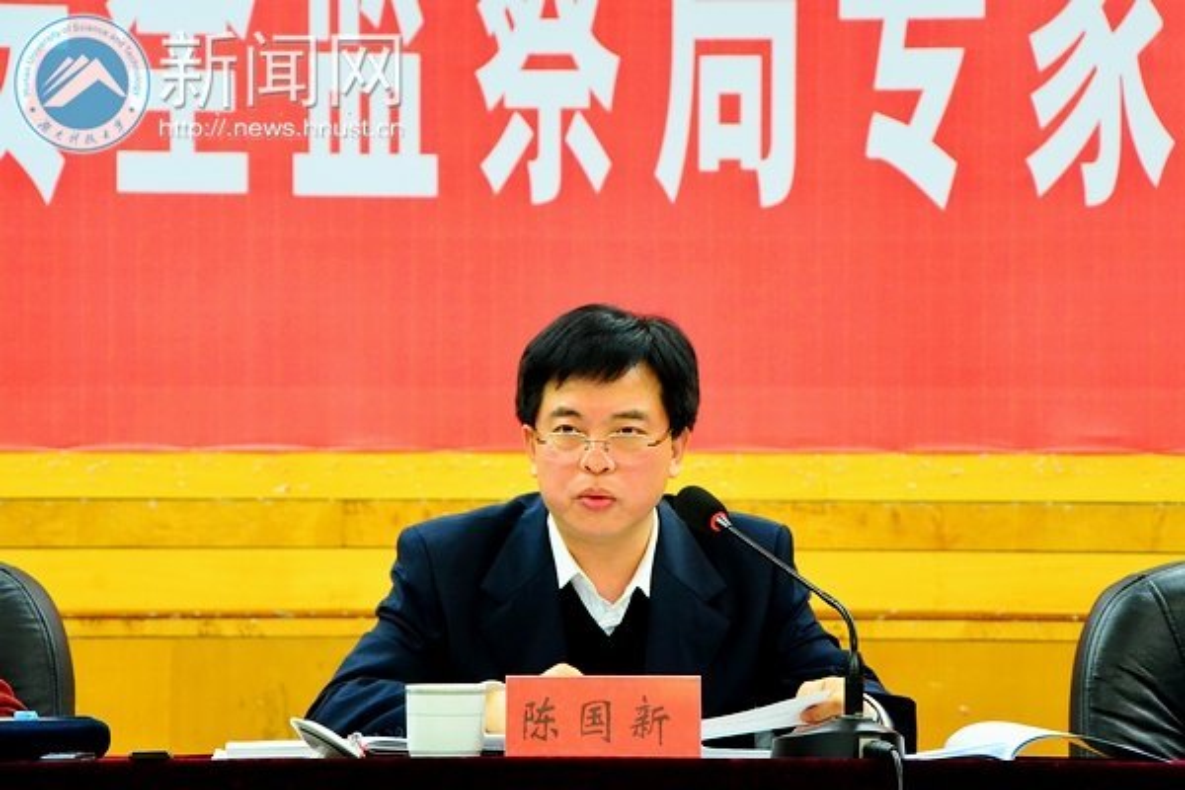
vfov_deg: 10.8
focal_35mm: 128
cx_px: 592
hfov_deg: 16.1
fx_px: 4197
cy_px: 395
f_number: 5.6
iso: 3200
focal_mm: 85
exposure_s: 1/30
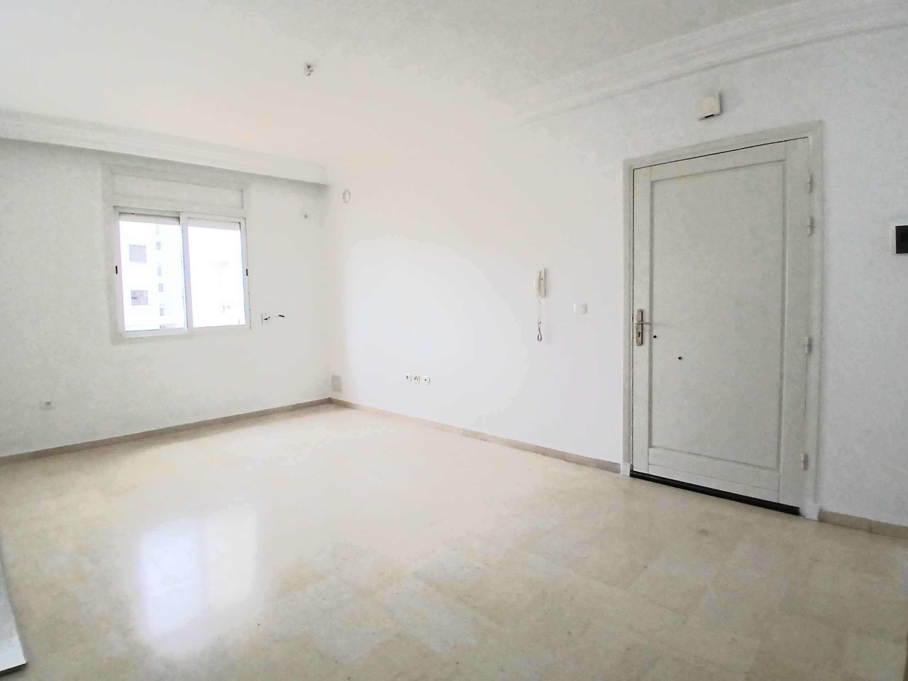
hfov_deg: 91.0
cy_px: 340
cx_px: 454
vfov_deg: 74.7
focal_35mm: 17
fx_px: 446
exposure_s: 1/50
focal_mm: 1.4
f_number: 2.2
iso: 125
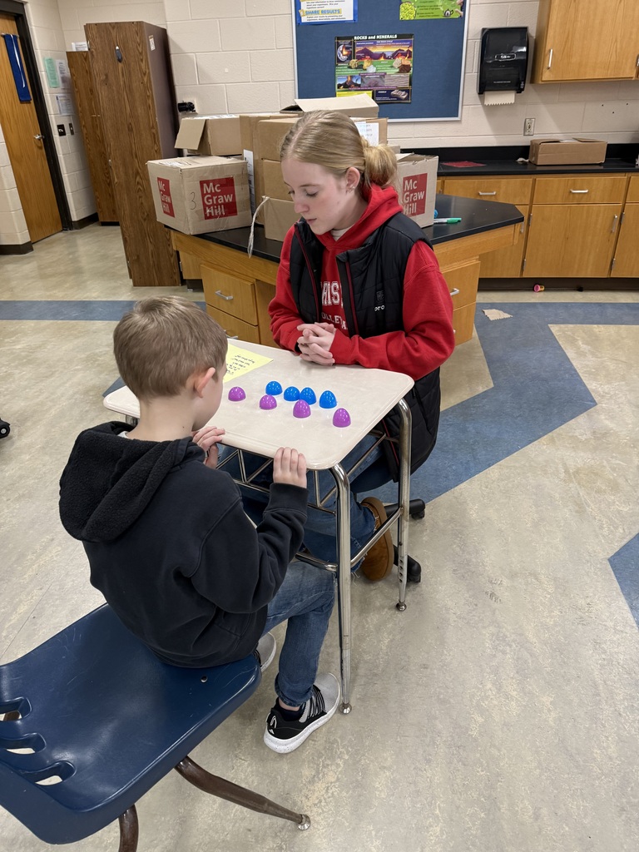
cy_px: 426
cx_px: 320
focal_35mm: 24
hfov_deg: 56.8
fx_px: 591
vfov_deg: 71.6
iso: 200
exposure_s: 1/60
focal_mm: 6.76
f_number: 1.78
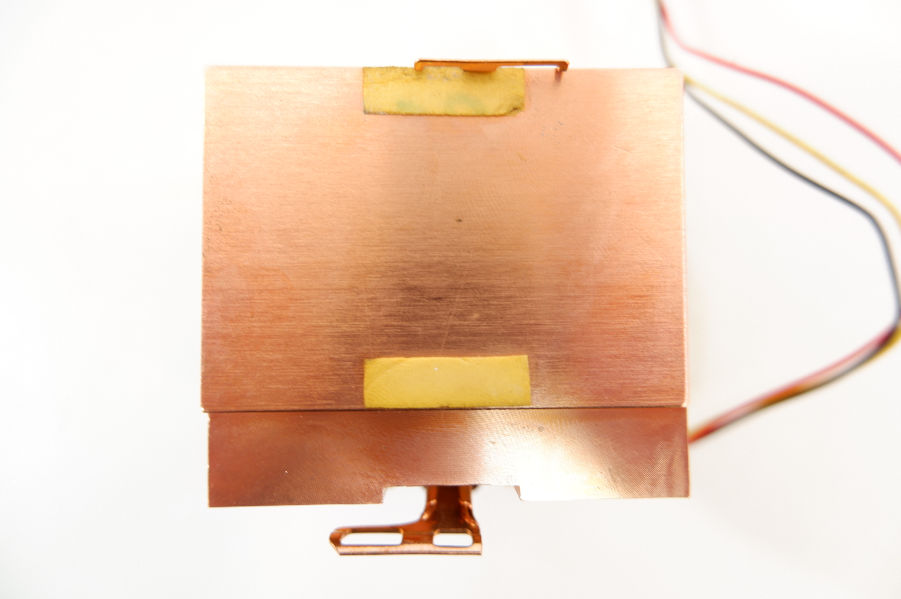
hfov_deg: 76.1
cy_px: 300
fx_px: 575
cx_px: 450
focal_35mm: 23
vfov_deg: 55.0
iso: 200
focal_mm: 15
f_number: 3.5
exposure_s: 1/34
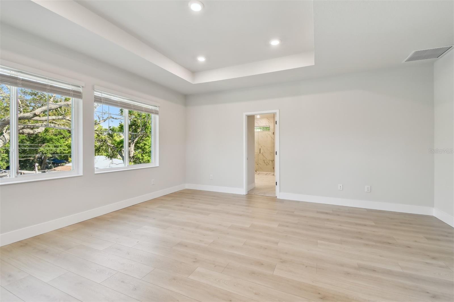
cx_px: 227
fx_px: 189
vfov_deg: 77.3
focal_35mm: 15
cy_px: 151
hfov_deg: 100.4
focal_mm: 10
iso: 100
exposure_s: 1/20
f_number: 7.1
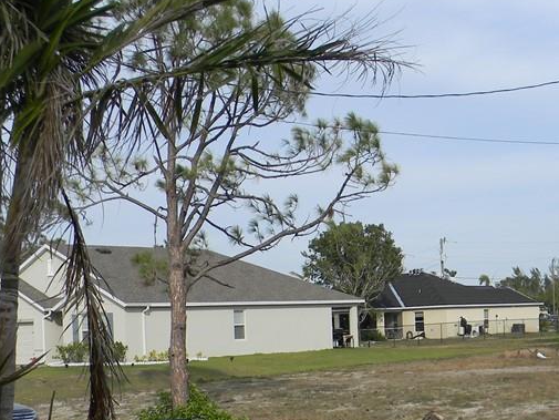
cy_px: 304
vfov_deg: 20.1
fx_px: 1179
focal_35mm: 73
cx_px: 351
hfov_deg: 26.6
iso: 80
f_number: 7.4
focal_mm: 6.4
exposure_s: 1/255
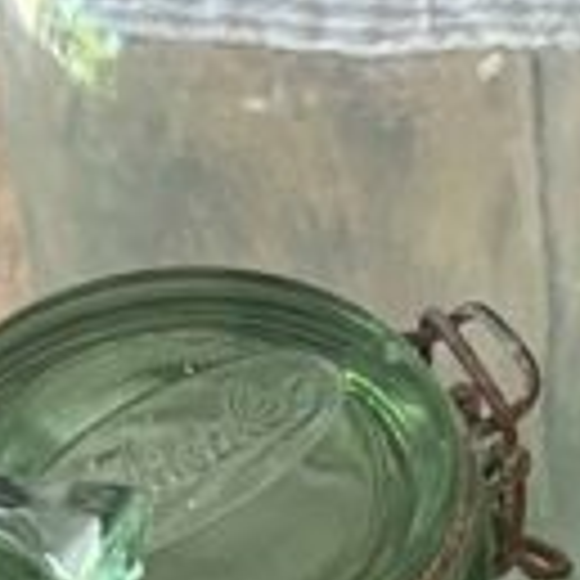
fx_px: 3469
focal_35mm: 183
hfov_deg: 9.6
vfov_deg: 8.5
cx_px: 297
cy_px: 1488
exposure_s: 1/60
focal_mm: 5.7
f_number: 1.5
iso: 200
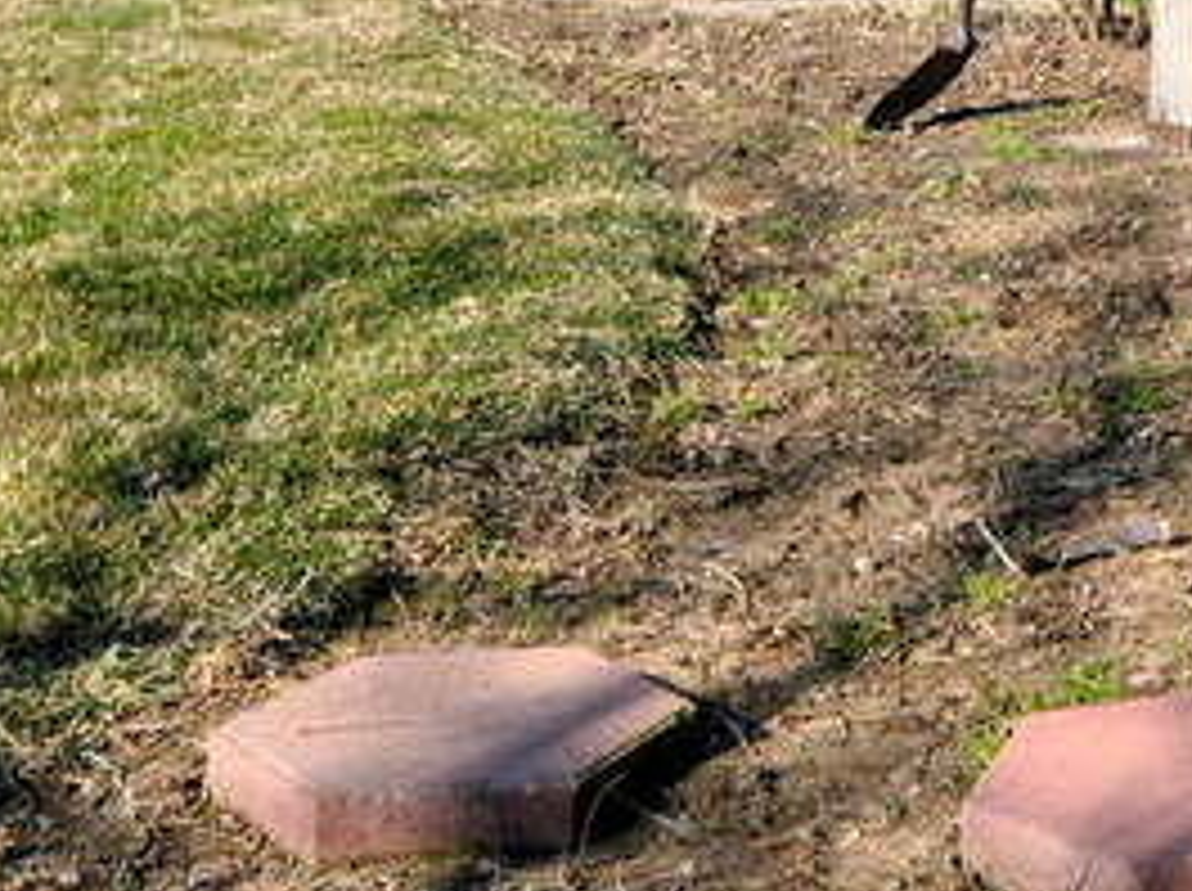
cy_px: -333
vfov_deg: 15.6
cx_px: 1534
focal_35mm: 89
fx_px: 3061
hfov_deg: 20.2
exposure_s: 1/2921
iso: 40
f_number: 1.8
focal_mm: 5.4
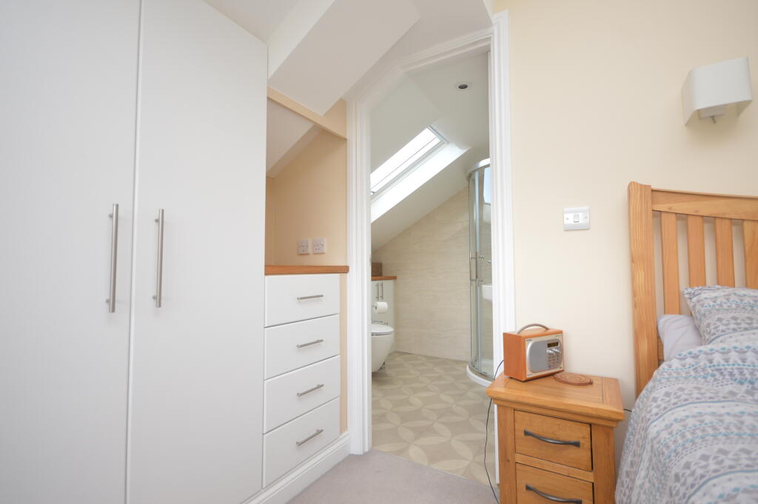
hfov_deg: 95.0
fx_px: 347
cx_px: 379
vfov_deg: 72.0
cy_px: 252
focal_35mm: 16
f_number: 4.5
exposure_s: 1/80
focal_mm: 11
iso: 400
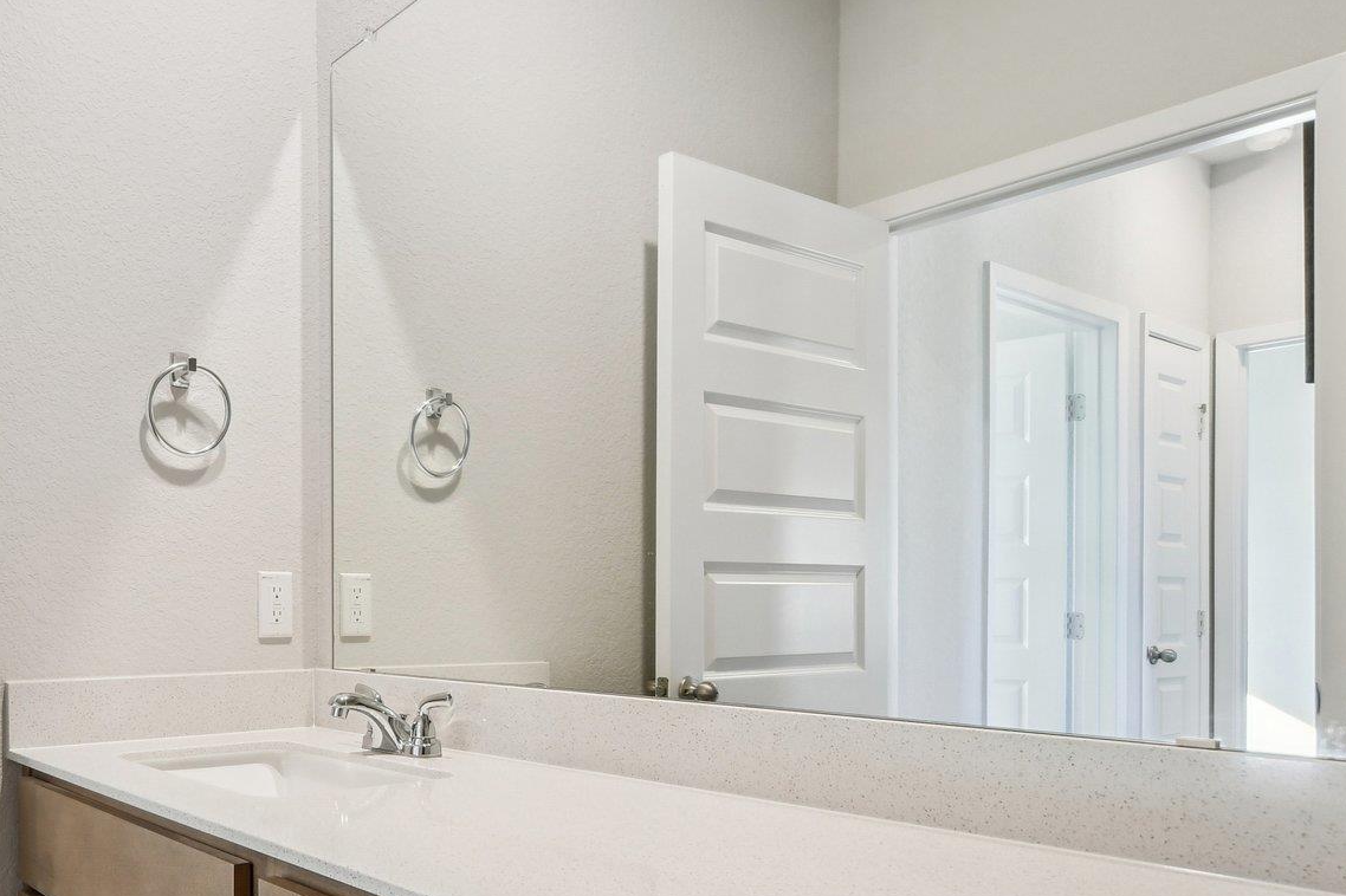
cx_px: 263
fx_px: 1009
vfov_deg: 47.5
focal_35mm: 27
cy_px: 556
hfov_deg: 61.6
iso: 400
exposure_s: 1/20
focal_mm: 10
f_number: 8
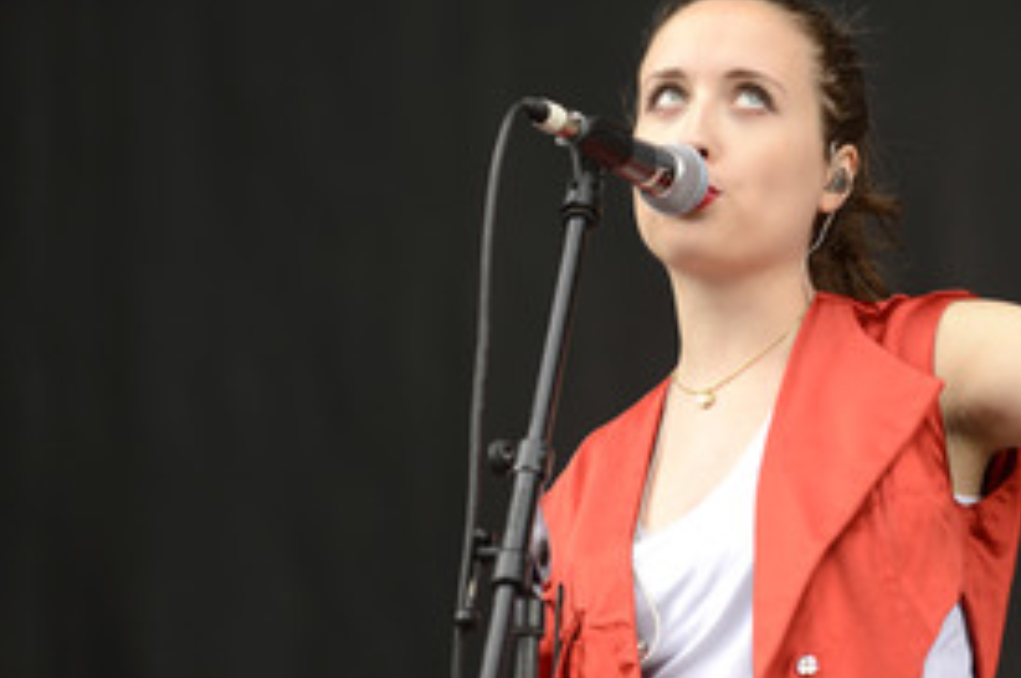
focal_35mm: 296
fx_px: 8385
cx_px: 796
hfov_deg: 7.0
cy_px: 317
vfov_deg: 4.6
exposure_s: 1/320
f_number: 3.2
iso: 200
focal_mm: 180
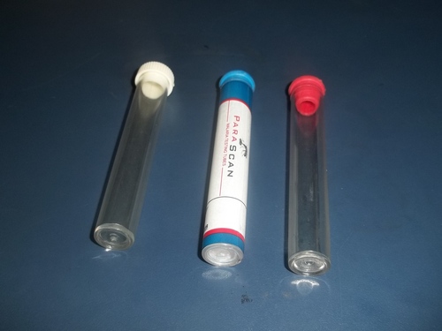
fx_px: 460
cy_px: 166
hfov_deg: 51.4
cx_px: 221
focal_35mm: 36
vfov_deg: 39.7
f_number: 3.1
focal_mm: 6.5
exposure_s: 1/30
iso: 64
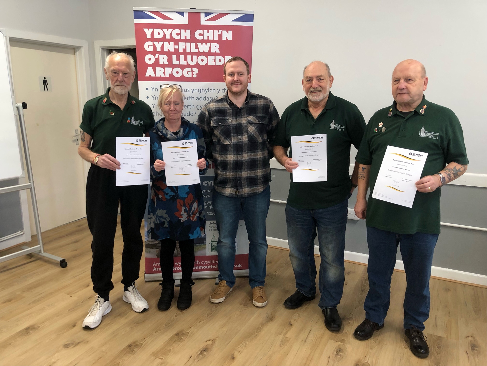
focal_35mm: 28
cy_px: 183
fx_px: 394
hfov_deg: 63.4
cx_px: 244
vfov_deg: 49.7
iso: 40
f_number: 1.8
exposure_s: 1/25
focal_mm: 3.99
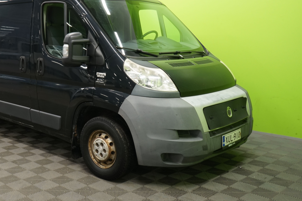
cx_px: 88
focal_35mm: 43
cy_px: 65
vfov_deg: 30.9
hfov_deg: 44.4
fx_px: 361
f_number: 20
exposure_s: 1/3
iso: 800
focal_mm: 30
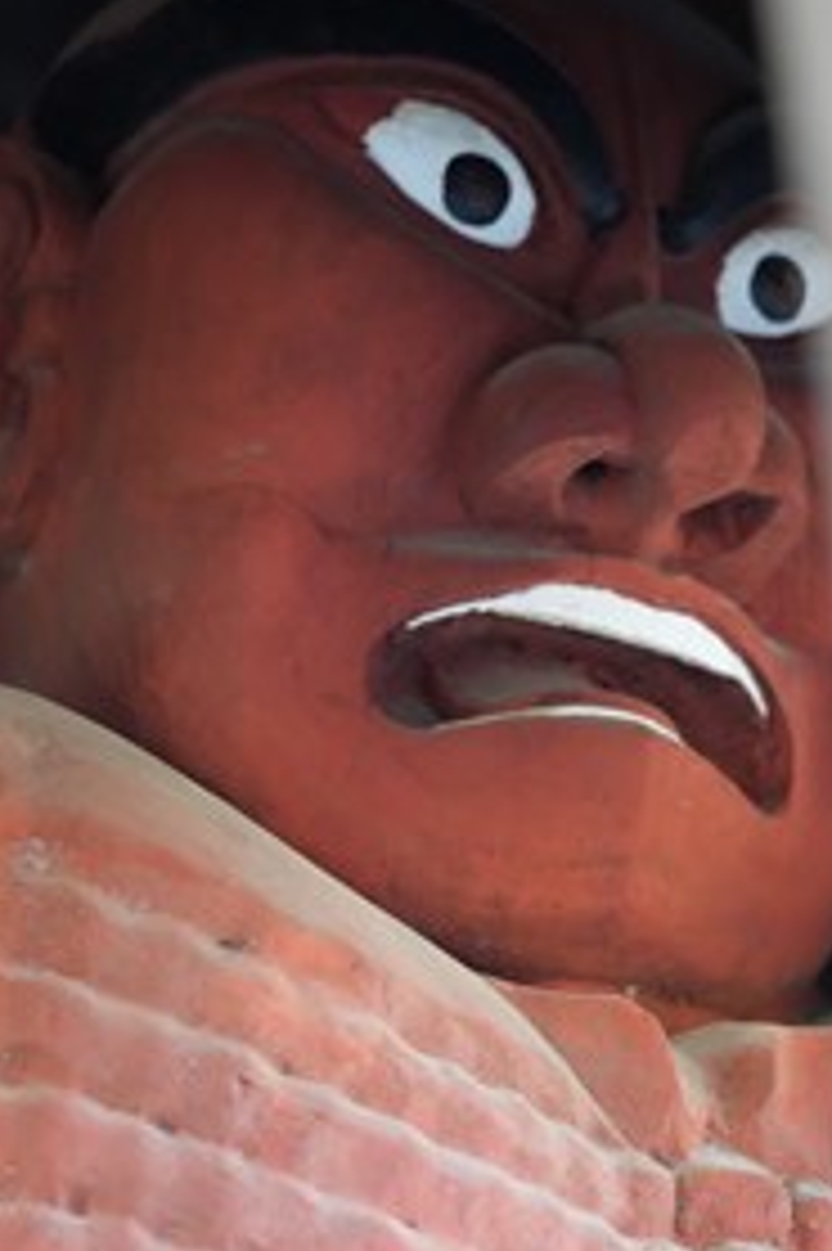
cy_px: 657
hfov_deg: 14.8
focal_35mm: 92
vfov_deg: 22.2
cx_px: 481
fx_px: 3193
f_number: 4
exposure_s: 1/160
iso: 8000
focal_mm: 64
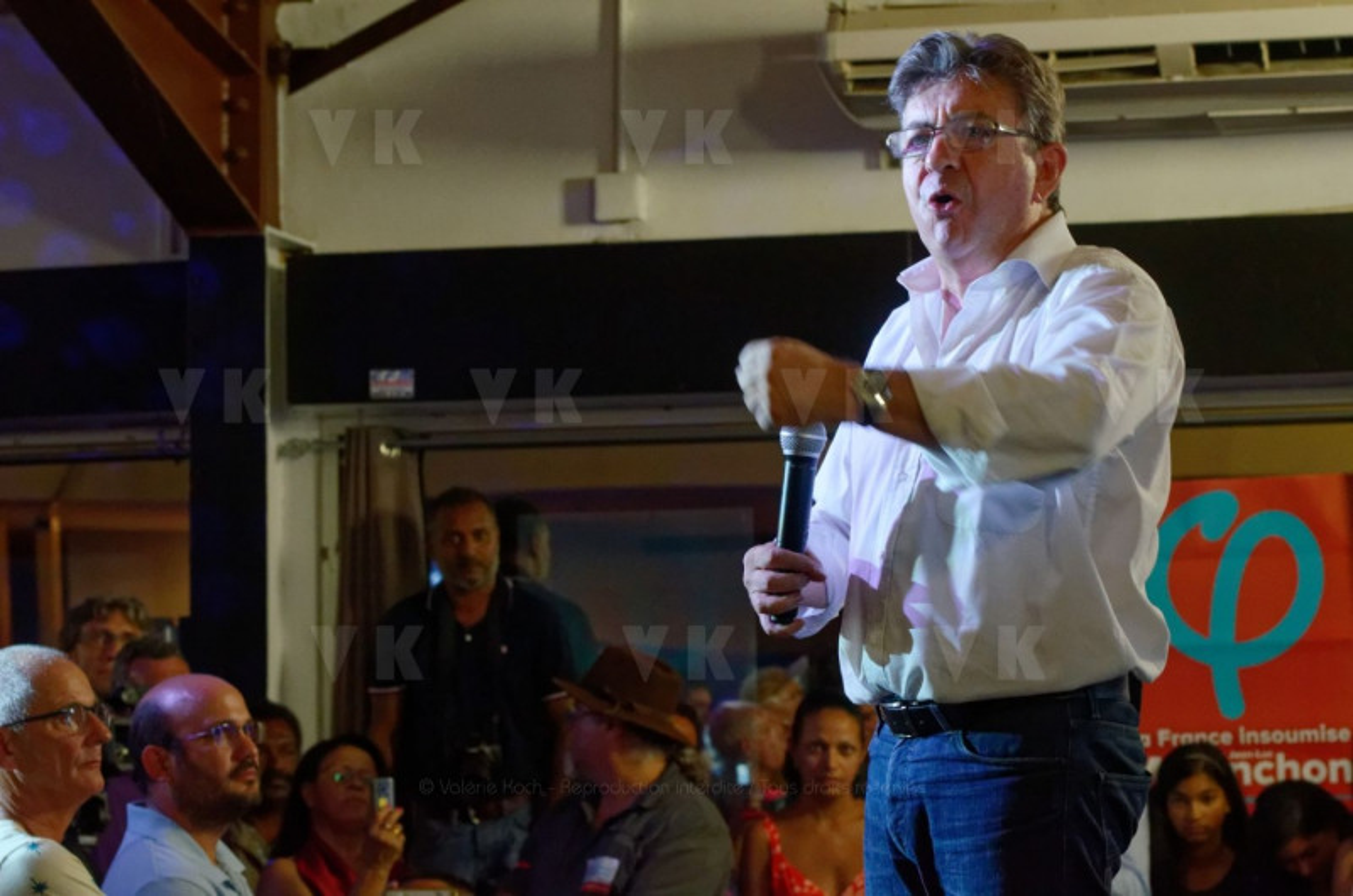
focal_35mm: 105
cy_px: 448
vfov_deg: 13.0
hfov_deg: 19.5
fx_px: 3938
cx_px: 676
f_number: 5.6
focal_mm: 70
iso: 1600
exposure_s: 1/60
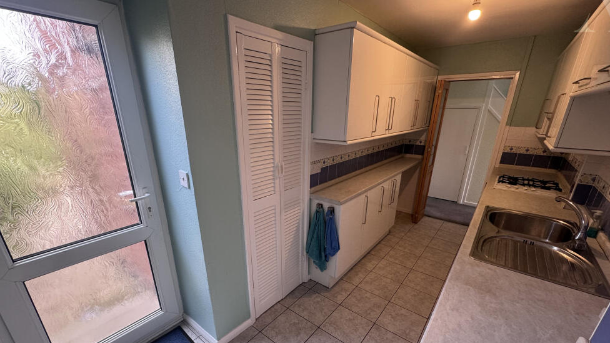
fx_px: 259
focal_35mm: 16
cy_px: 205
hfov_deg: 99.4
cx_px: 299
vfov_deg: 66.5
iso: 160
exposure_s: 1/99
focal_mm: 2.22
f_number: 2.2
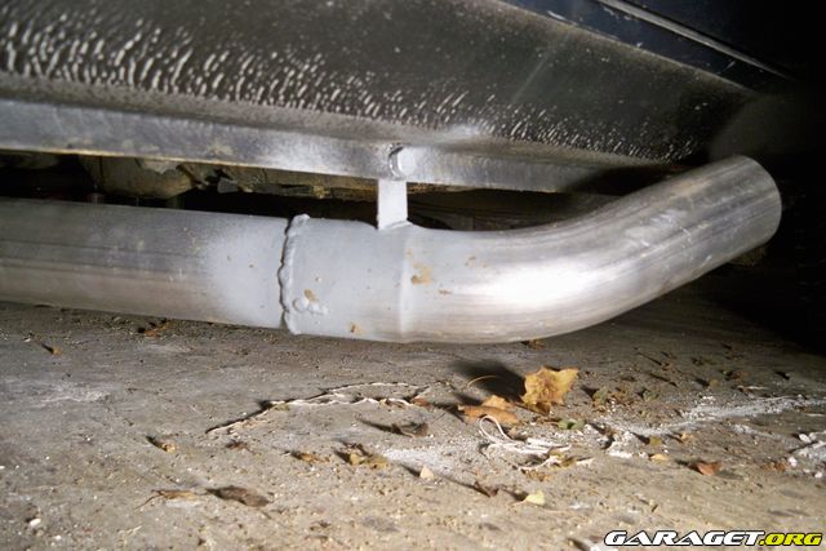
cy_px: 276
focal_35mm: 37
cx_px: 413
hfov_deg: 51.9
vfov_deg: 36.0
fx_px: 849
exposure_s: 1/30
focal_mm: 7.9
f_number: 3.1
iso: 160
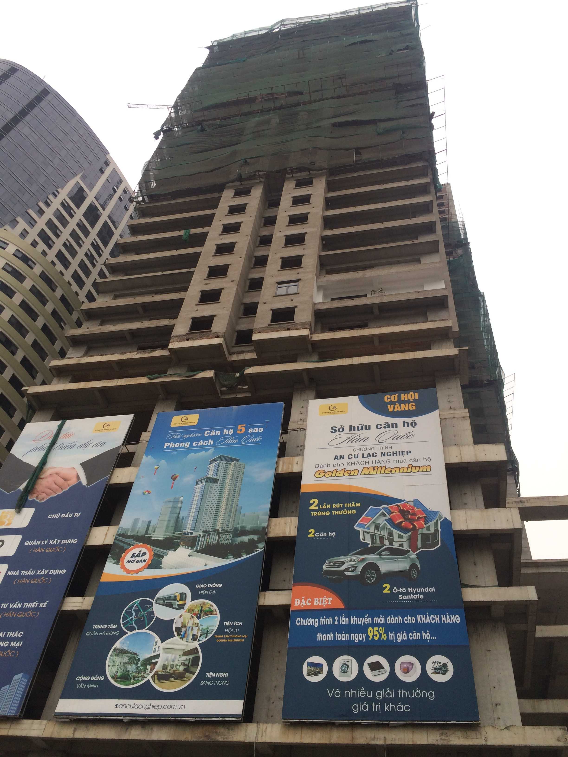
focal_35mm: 30
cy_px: 378
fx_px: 656
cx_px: 284
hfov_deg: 46.8
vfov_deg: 60.0
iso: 32
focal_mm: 4.12
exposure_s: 1/366
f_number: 2.2
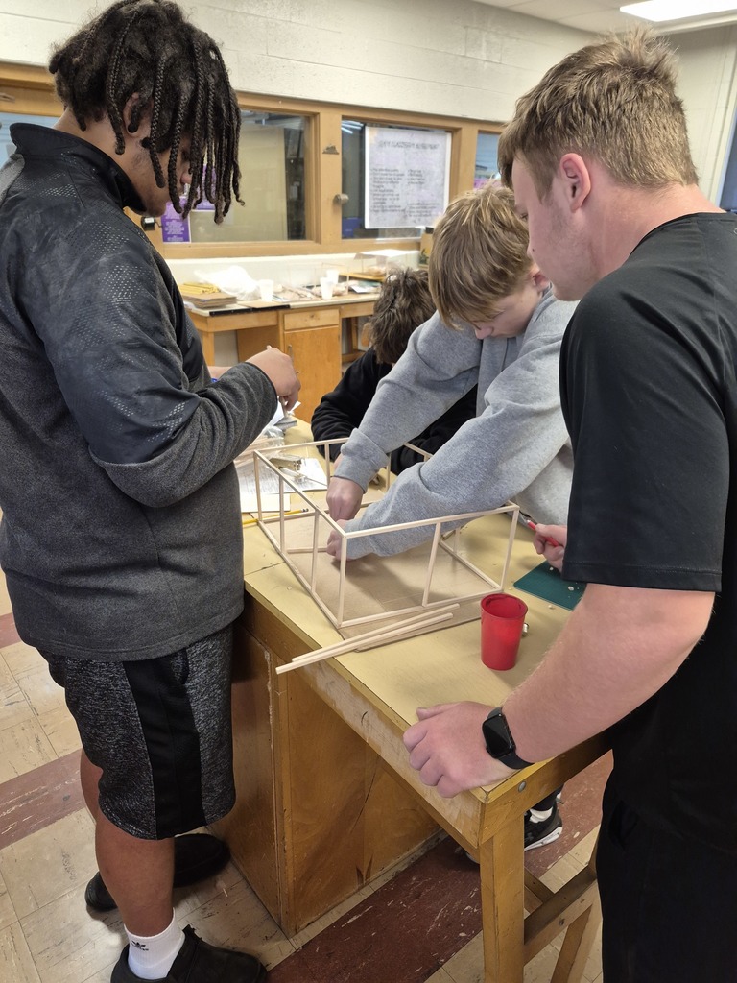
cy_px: 492
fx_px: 653
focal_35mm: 23
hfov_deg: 58.9
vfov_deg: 73.9
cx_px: 368
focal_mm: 5.4
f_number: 1.8
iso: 500
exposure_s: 1/120
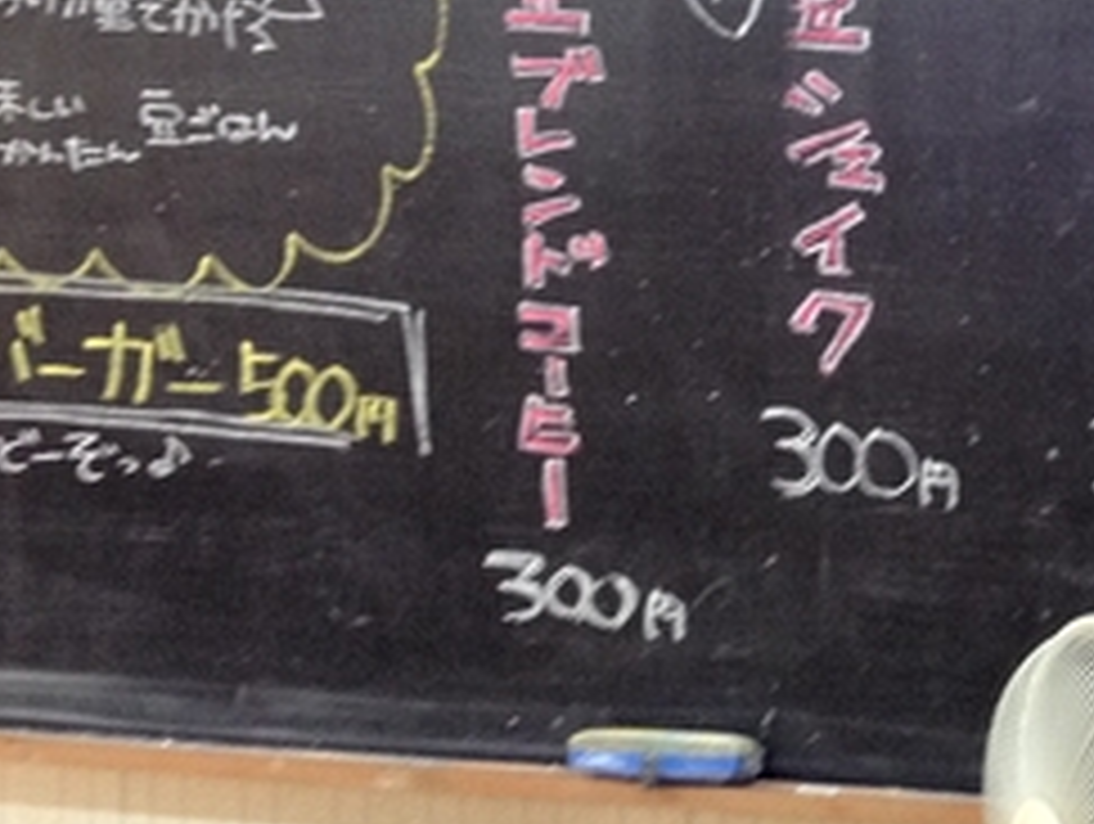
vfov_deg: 16.0
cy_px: 131
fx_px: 2912
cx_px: 1144
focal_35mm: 92
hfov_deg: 20.5
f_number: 2.4
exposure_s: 1/20
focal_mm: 4.28
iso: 160
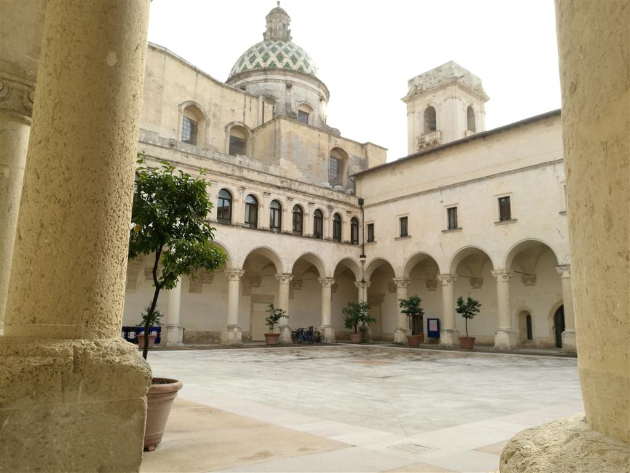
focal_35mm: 27
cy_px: 236
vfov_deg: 51.4
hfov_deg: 65.3
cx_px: 315
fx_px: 492
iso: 50
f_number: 2.2
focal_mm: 4.5
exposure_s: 1/332
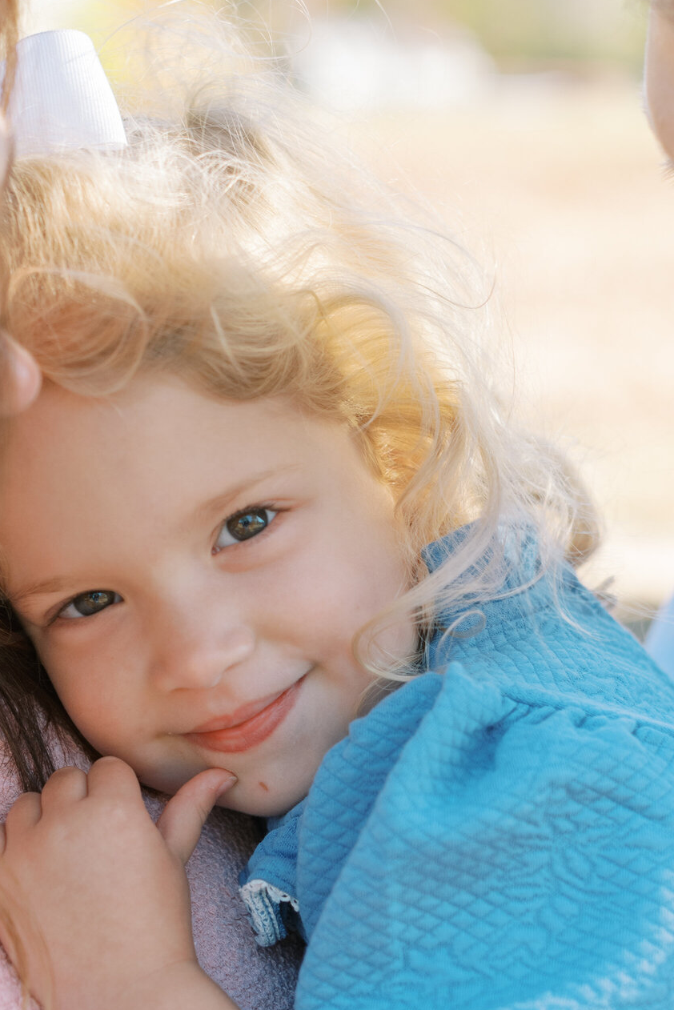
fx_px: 2666
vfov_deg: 21.4
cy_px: 589
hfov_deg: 14.4
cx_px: 239
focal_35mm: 95
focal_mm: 50
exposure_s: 1/640
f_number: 2.8
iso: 200
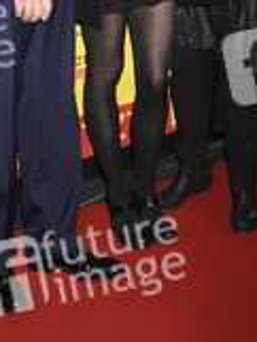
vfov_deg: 17.2
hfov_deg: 13.5
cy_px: -51
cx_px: 138
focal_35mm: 110
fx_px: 1087
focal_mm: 46
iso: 400
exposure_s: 1/160
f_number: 5.6
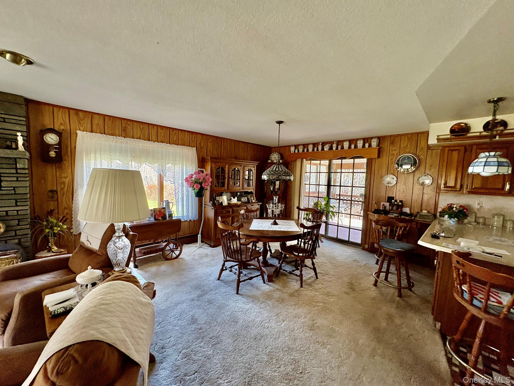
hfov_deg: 102.1
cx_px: 257
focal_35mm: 14
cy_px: 193
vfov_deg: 85.7
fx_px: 208
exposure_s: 1/98
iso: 250
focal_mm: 2.22
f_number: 2.2
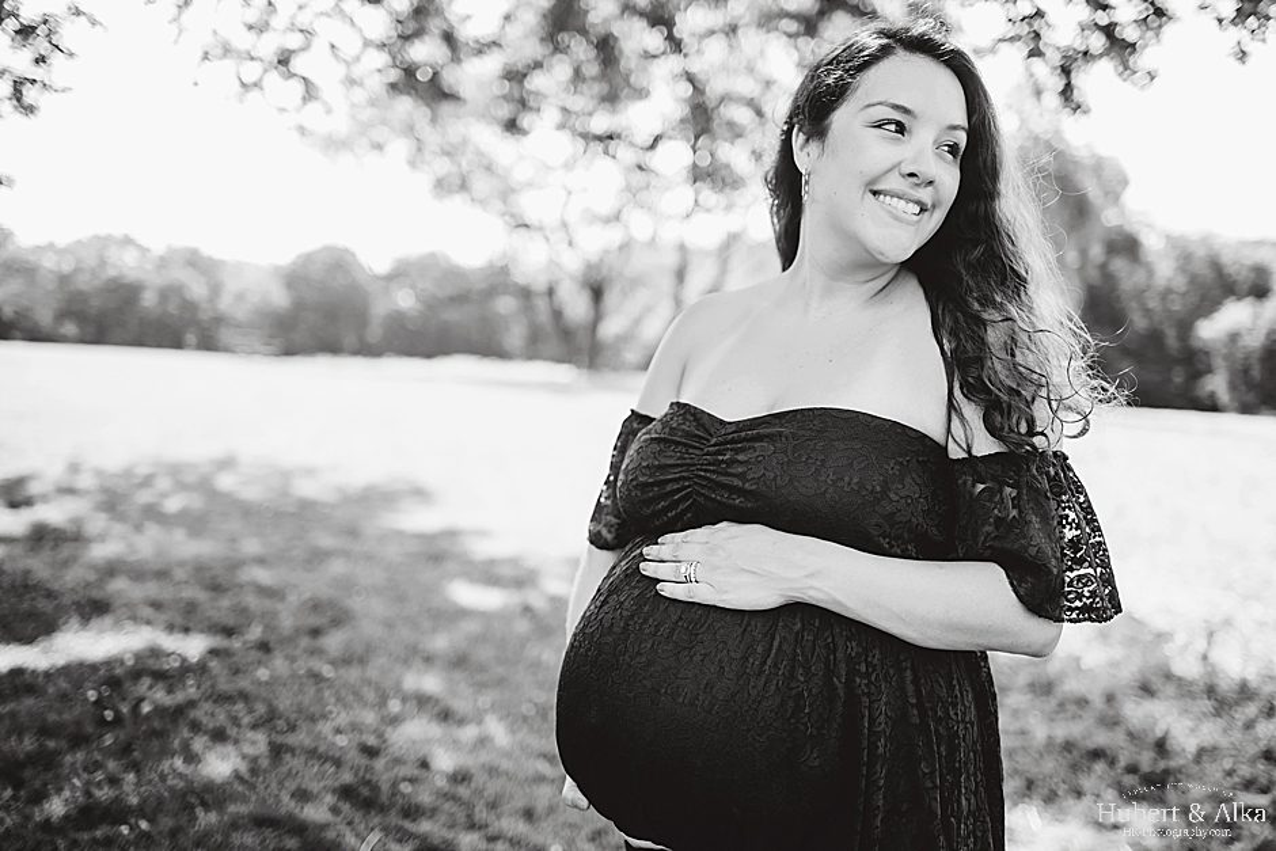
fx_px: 1241
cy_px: 426
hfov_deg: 54.4
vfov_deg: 37.9
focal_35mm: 35
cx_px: 638
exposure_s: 1/1250
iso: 250
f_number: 1.8
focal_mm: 35
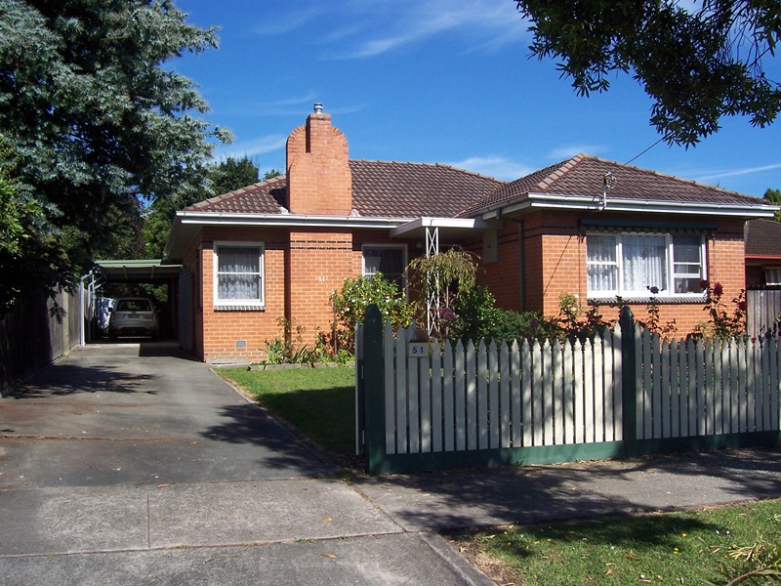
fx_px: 767
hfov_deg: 54.0
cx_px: 390
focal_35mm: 34
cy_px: 293
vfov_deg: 41.8
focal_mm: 5.6
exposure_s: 1/500
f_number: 5.6
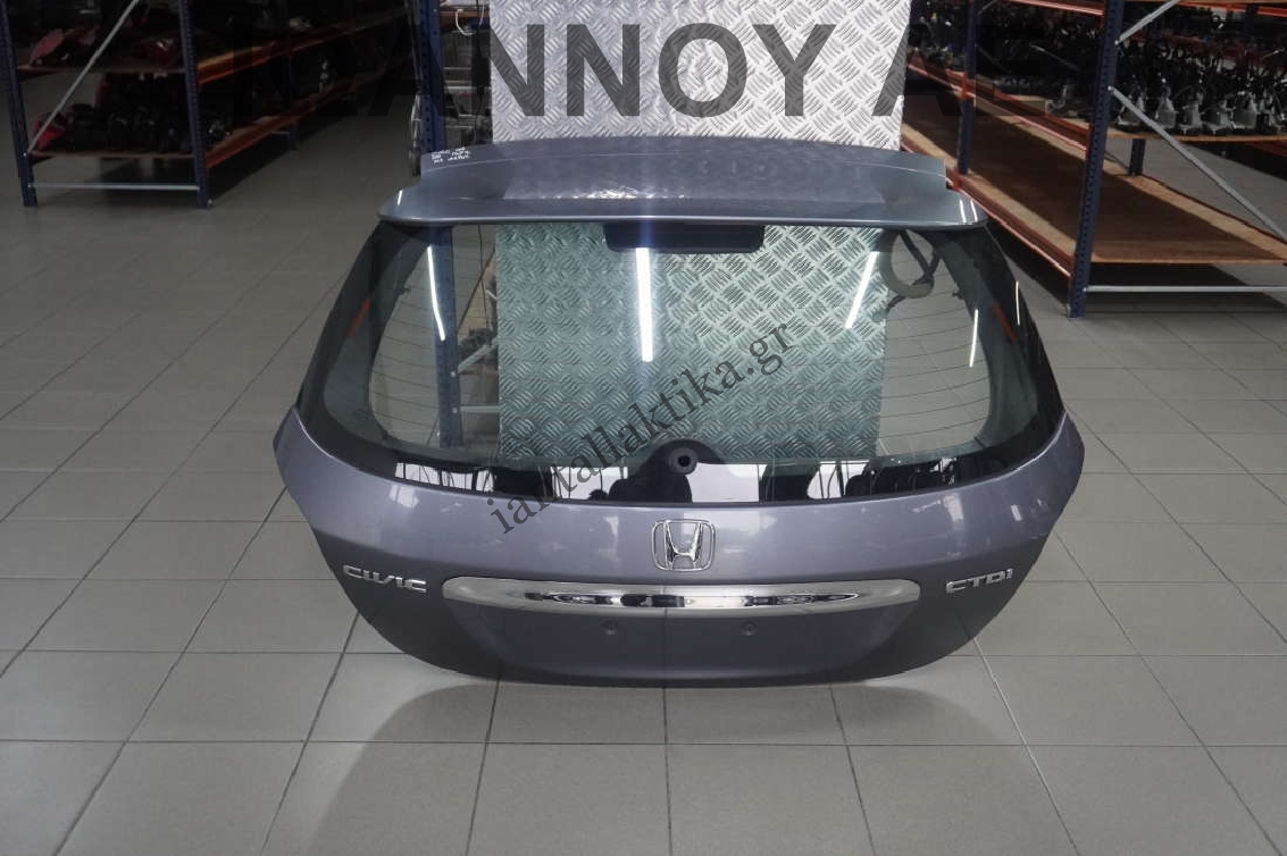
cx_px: 644
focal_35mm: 38
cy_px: 428
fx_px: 1340
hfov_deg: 51.3
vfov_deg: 35.5
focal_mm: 25
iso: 2500
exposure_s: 1/160
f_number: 4.5
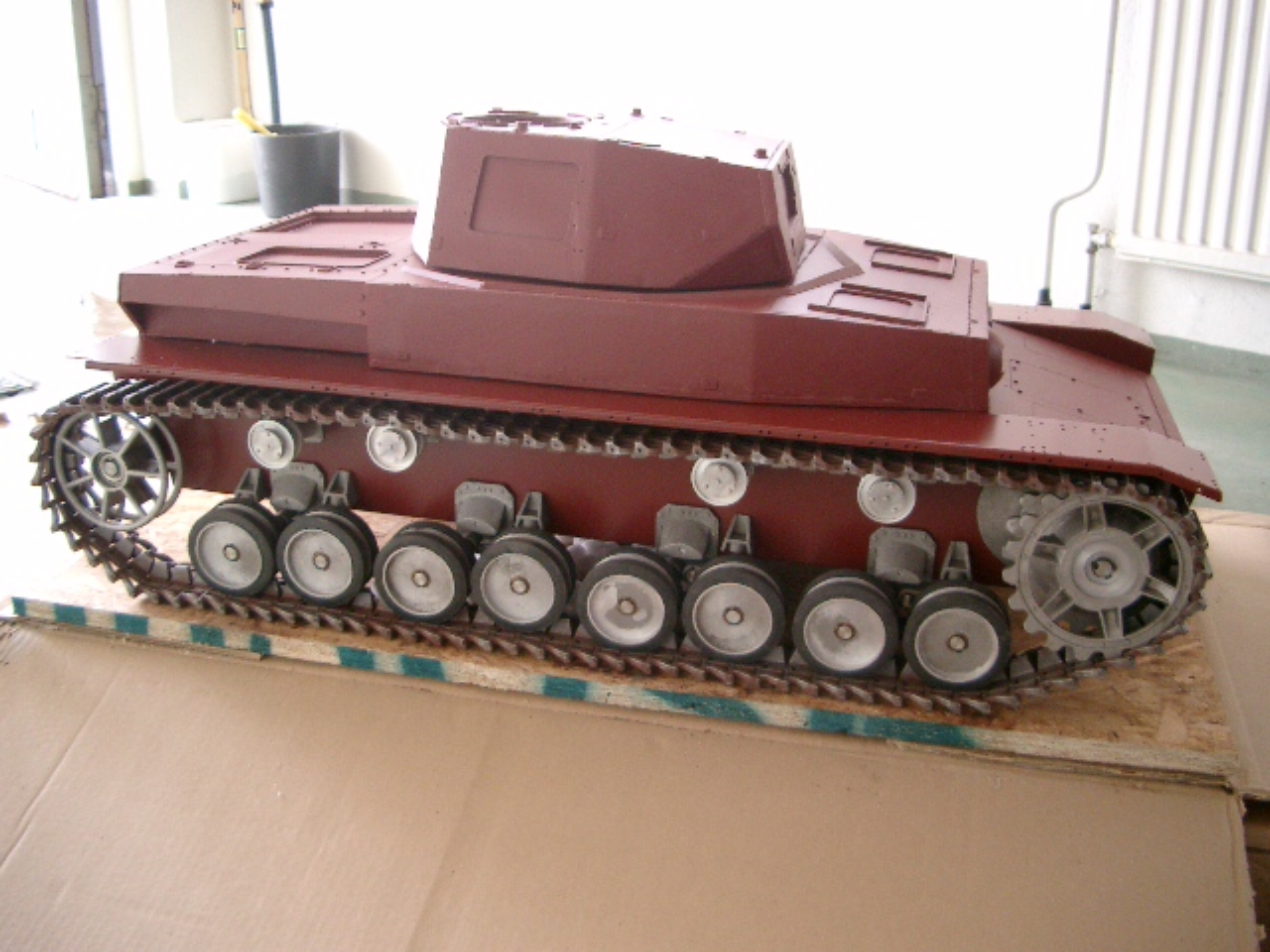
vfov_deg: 38.7
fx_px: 1357
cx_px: 635
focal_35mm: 37
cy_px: 476
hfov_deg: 50.1
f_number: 2.6
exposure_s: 1/30
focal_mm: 7.6
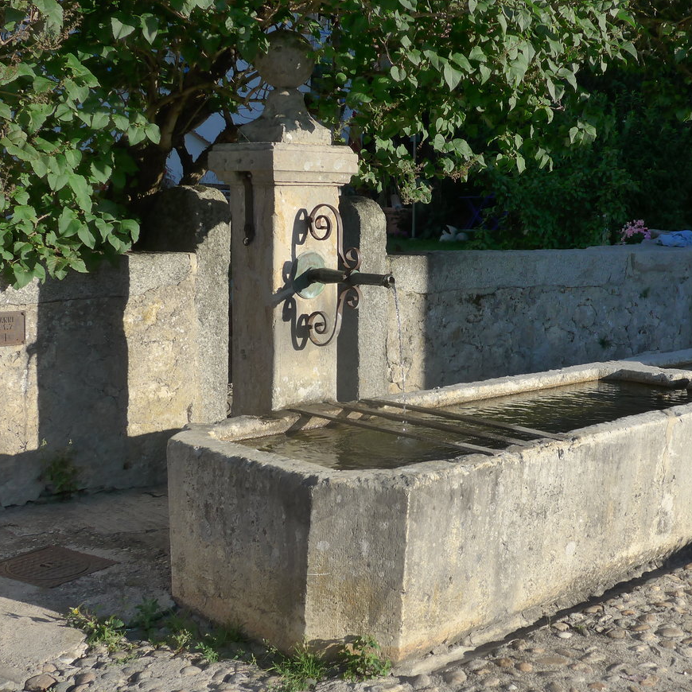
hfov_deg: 33.8
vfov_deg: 34.0
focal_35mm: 50
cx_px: 453
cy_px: 352
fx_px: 1131
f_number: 3.5
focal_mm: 8.4
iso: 160
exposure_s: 1/800
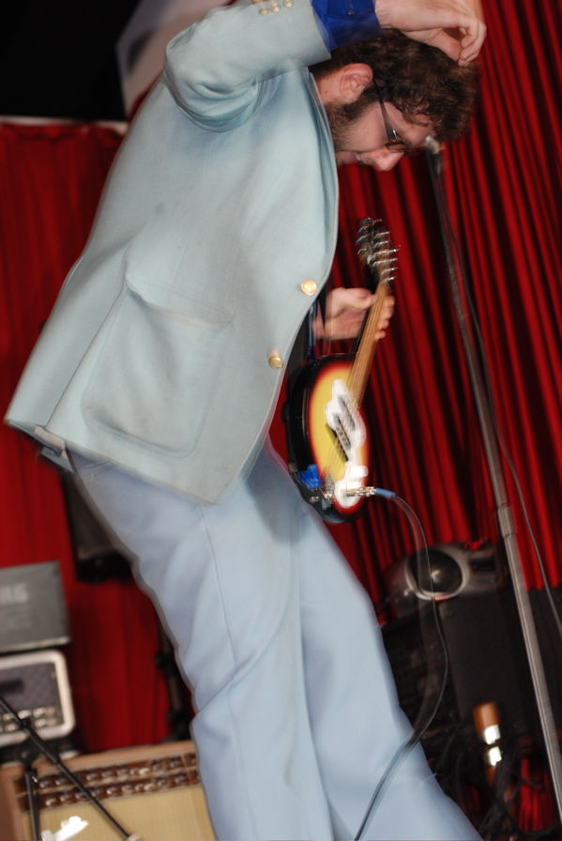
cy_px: 420
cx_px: 281
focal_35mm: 75
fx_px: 1753
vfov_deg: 27.0
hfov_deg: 18.2
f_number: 2.8
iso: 200
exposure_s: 1/13
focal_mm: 50
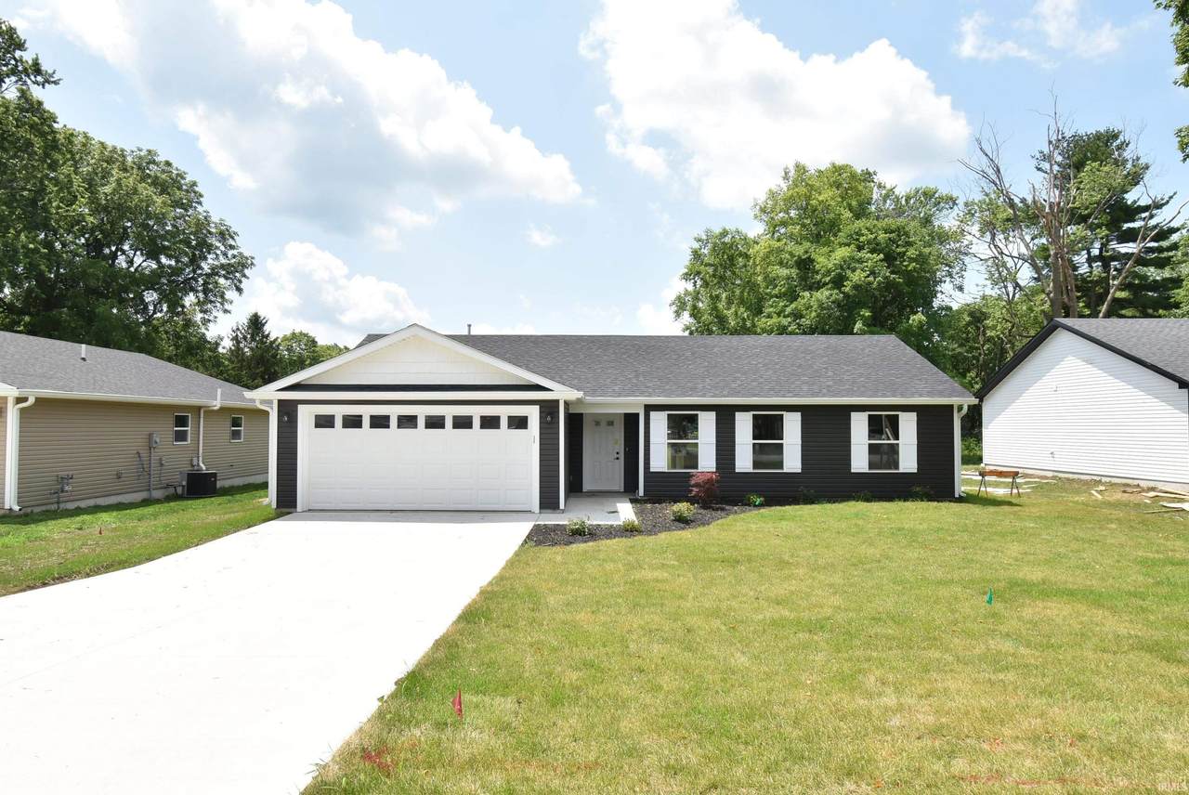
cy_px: 398
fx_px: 744
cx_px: 594
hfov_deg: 77.3
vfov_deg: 56.3
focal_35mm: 22
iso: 400
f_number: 11
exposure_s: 1/400
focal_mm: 15
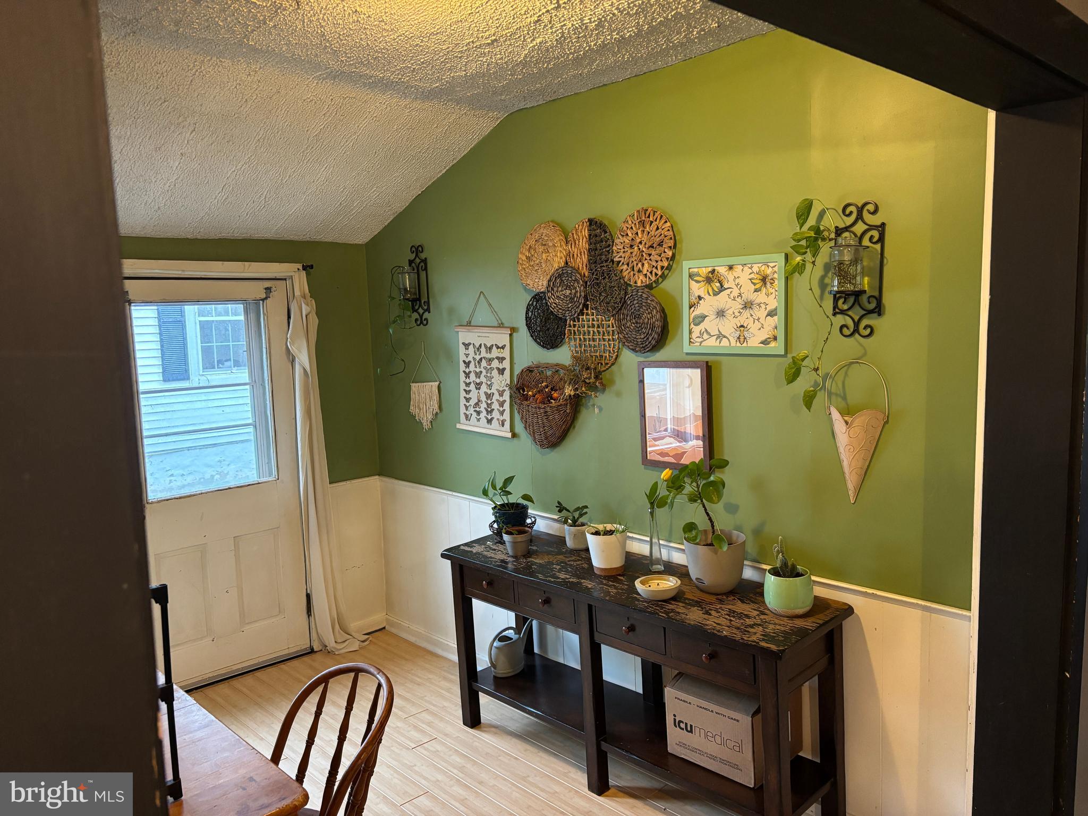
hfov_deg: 67.3
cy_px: 408
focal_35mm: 26
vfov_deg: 53.1
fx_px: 817
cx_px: 544
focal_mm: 5.96
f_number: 1.6
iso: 400
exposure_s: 1/40
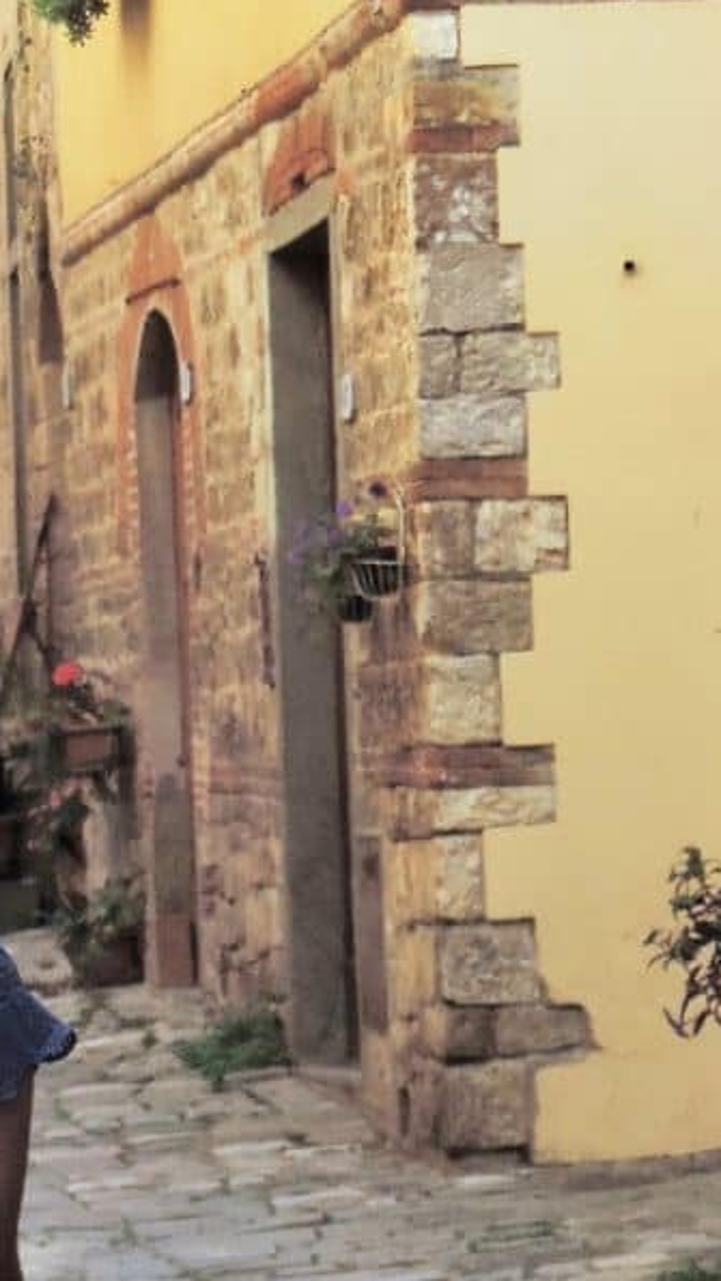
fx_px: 8355
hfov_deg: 4.9
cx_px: 17
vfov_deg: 8.7
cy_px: 1252
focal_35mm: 246
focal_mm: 12.4
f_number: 3.9
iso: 80
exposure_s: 1/200
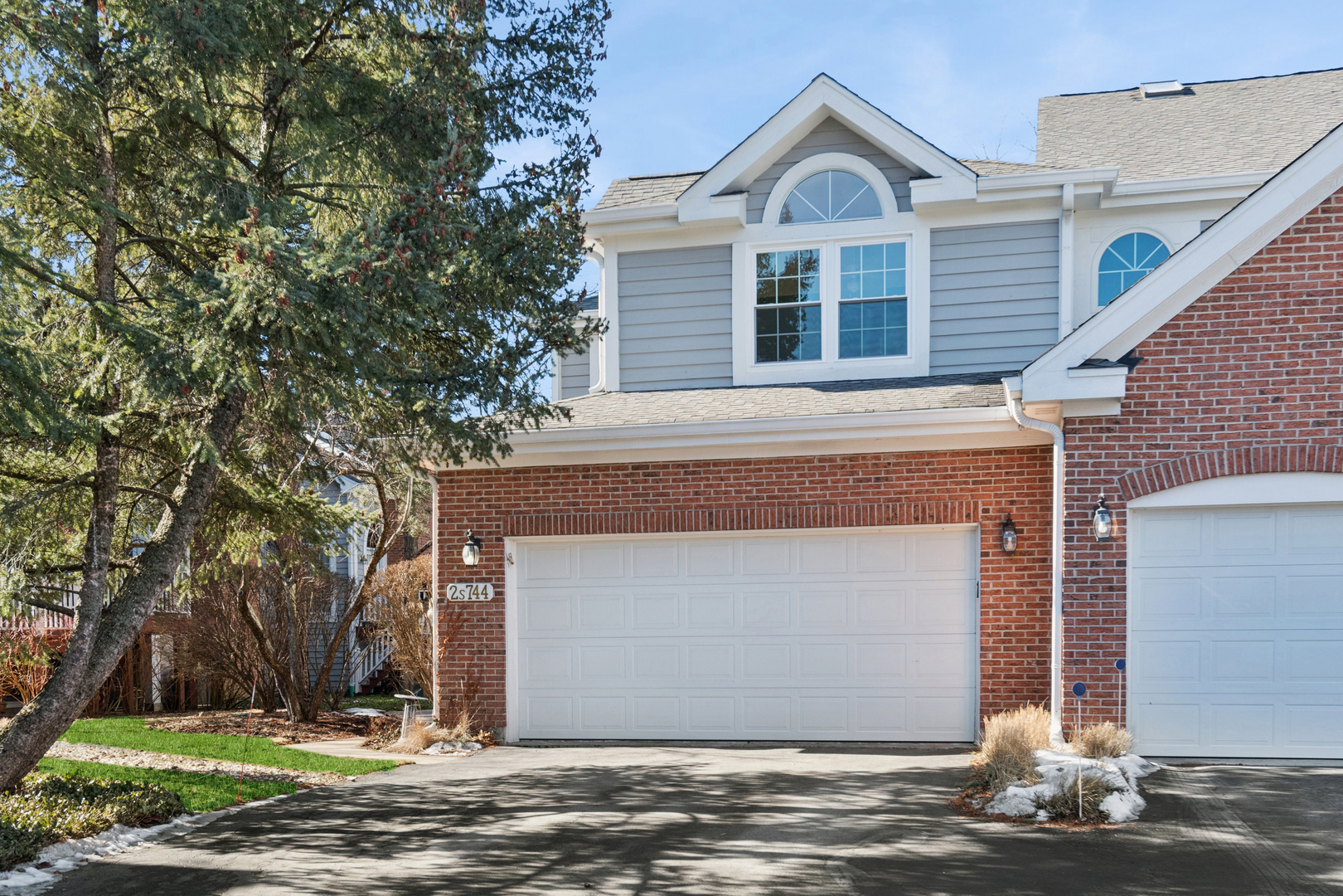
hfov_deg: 53.1
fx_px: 1343
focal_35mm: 36
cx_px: 672
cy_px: 448
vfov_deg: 36.9
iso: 320
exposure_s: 1/125
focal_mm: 24
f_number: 8
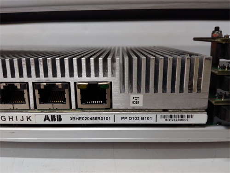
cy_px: 86
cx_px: 115
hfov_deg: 65.3
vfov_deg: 51.4
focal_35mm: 27
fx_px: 179
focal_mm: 3.79
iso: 218
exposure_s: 1/33
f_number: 2
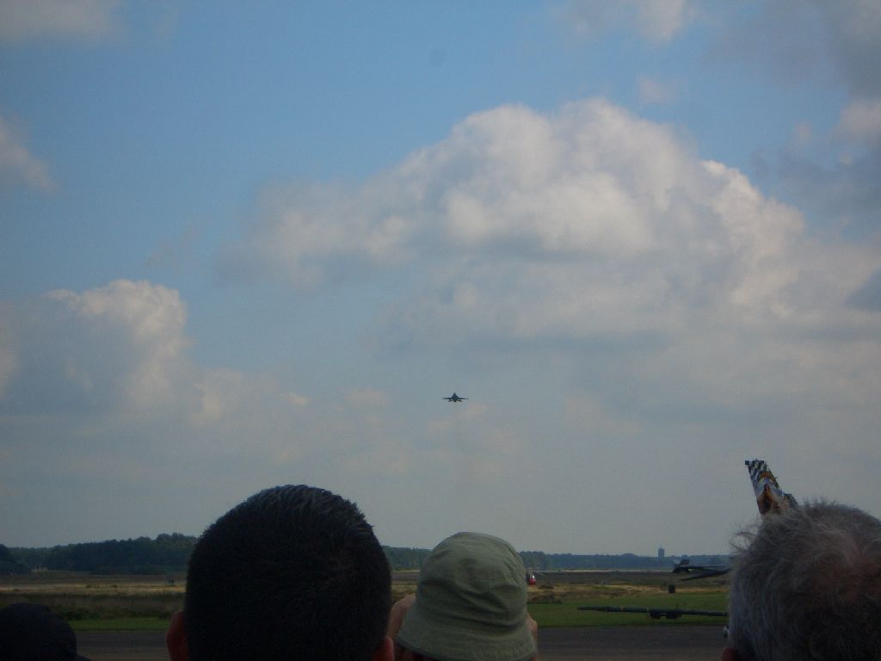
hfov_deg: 18.7
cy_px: 330
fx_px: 2672
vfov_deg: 14.1
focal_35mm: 105
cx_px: 440
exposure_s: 1/320
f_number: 7.7
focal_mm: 17.4
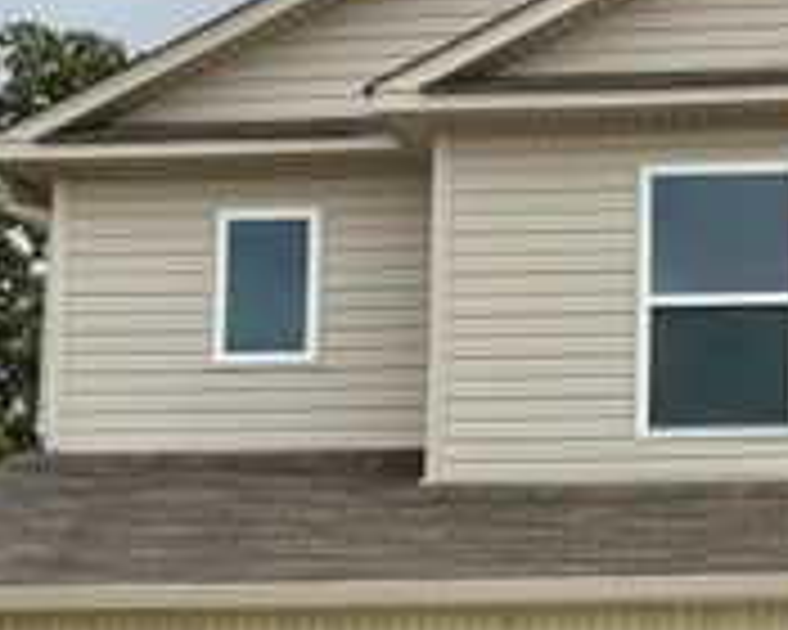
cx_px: 824
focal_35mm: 134
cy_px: 632
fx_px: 3125
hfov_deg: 14.1
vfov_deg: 11.4
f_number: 1.78
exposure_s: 1/2513
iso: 64
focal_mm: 6.76
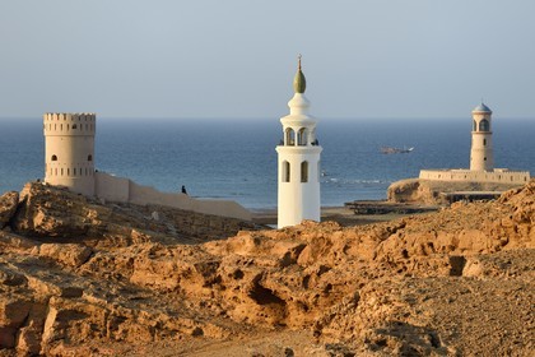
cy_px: 178
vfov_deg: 8.1
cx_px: 268
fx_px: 2526
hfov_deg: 12.1
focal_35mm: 170
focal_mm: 170
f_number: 8
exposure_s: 1/320
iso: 200
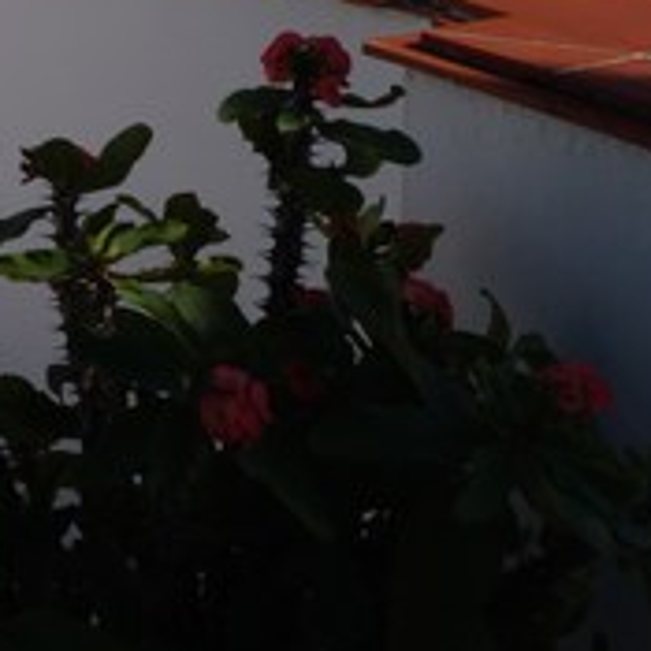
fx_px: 2234
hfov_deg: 14.3
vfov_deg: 15.4
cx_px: -573
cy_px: -312
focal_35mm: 105
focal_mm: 18
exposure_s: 1/320
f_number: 13
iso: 100
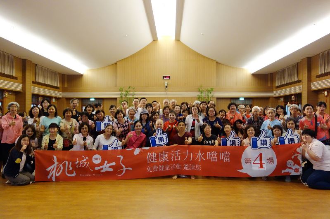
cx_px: 165
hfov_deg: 65.5
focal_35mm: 28
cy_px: 110
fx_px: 257
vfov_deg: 46.4
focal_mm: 10.4
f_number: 1.8
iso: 800
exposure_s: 1/60
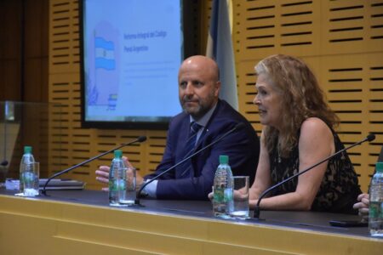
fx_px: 1675
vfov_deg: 8.7
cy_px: 128
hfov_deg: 13.0
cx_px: 192
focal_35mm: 158
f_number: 5.6
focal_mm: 105
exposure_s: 1/125
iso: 4000
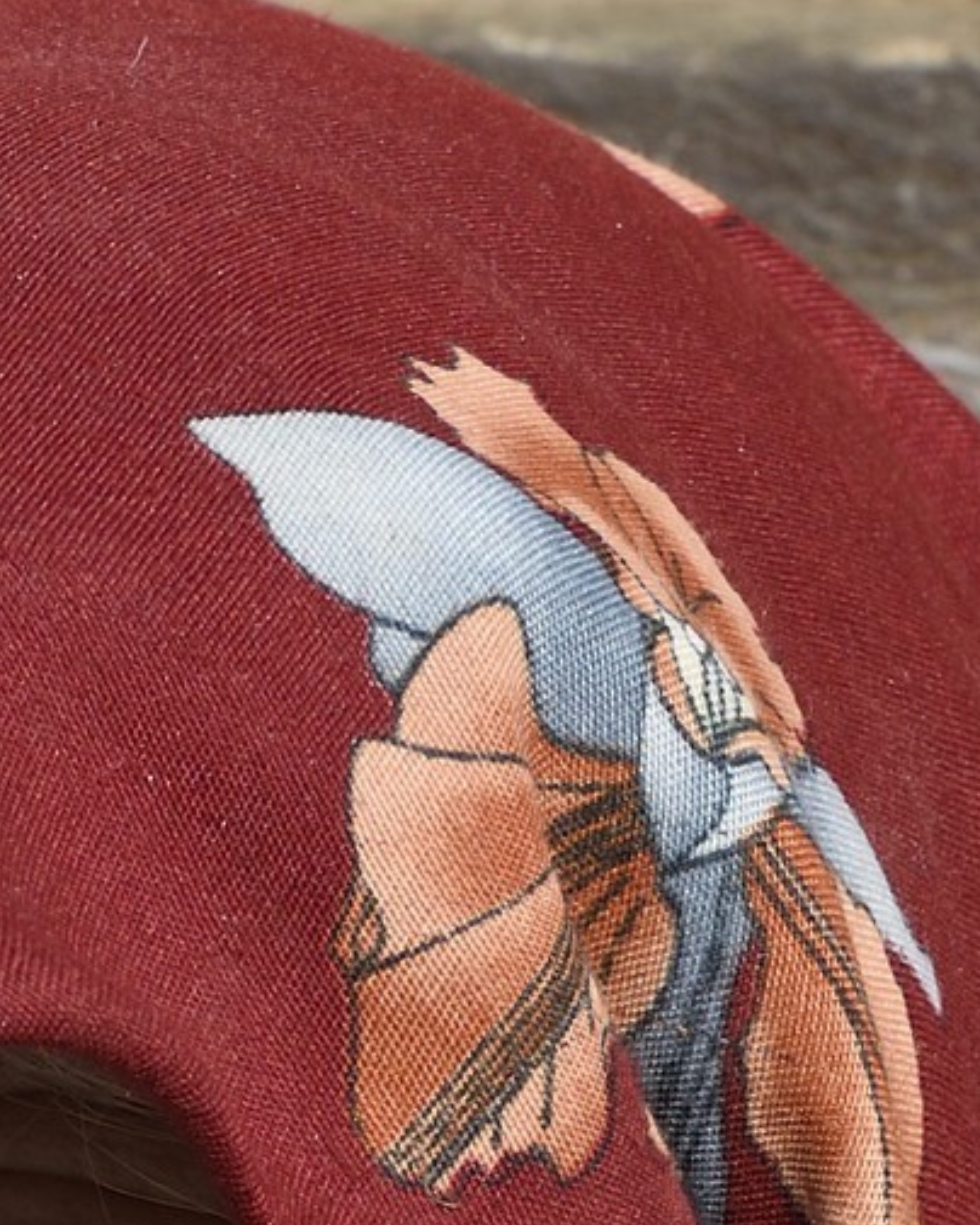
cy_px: 2794
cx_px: 112
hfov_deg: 1.7
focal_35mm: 892
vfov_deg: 2.2
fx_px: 32340
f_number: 14
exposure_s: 1/200
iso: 200
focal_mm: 200
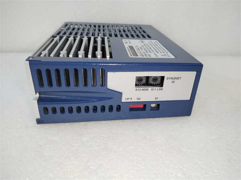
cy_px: 90
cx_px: 120
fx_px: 181
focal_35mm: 26
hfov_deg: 67.3
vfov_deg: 53.1
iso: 259
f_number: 1.8
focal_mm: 4.75
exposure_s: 1/50
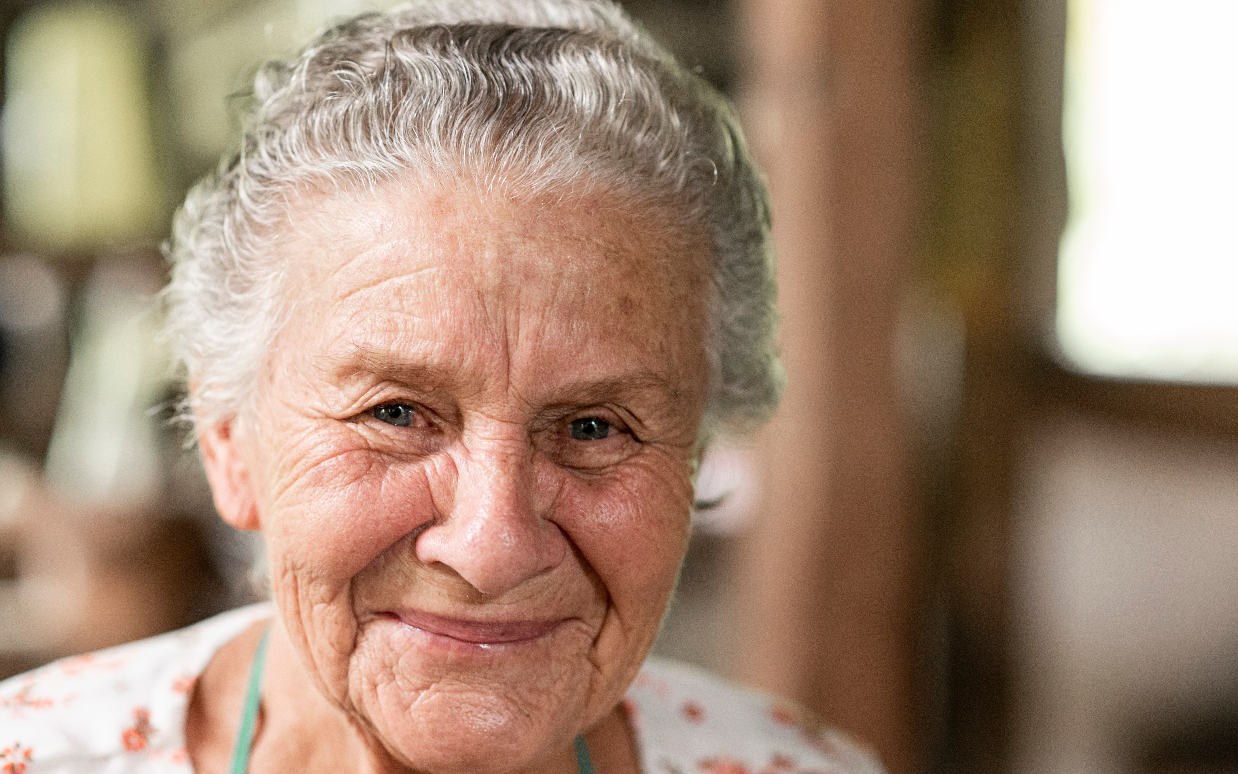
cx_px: 605
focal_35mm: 93
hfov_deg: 22.3
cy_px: 360
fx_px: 3138
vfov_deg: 14.1
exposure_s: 1/200
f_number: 2.8
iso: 1600
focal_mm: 85
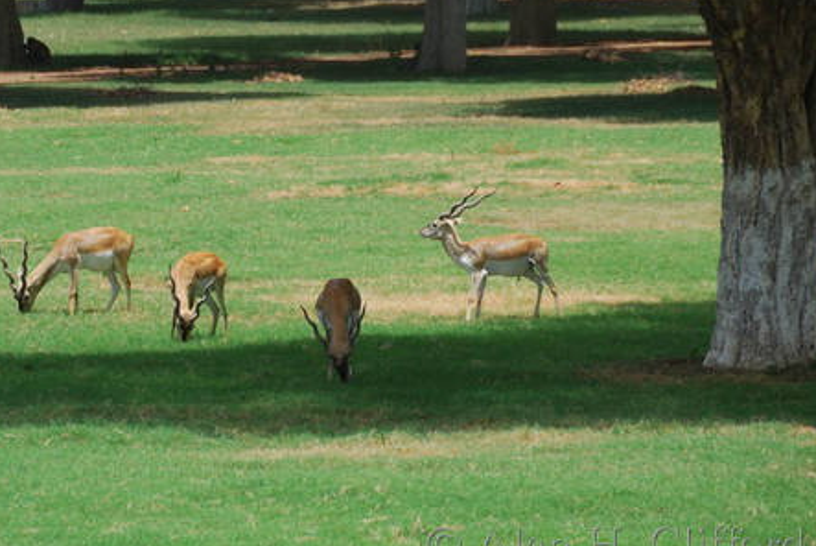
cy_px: 157
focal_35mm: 474
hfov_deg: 4.3
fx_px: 10751
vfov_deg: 2.9
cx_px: 212
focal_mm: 200
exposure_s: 1/250
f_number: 7.1
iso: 100
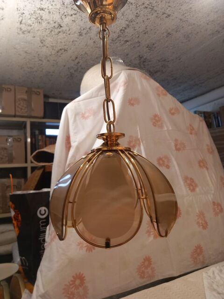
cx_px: 112
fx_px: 233
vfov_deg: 65.3
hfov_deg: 51.4
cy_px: 150
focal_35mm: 27
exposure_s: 1/33.3
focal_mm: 4
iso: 200
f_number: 1.8
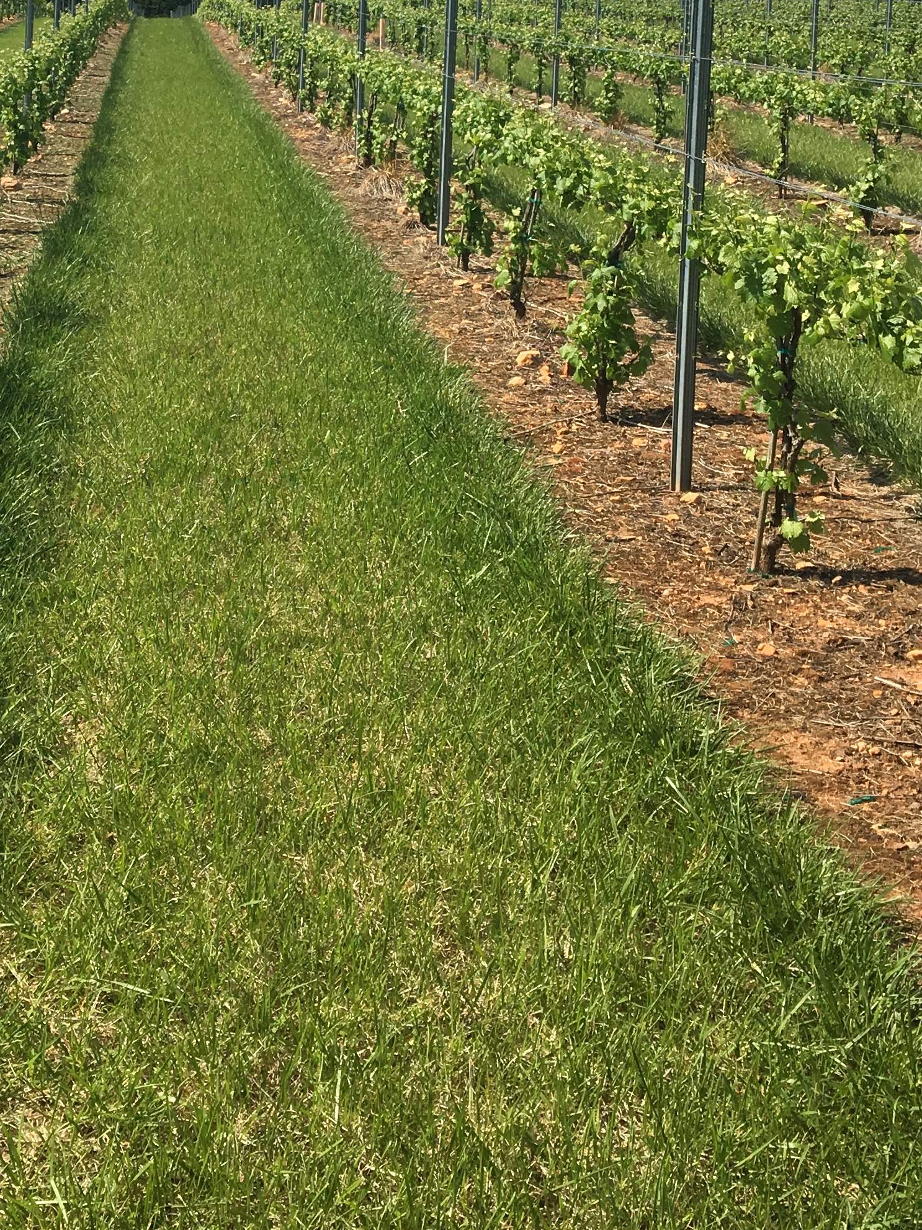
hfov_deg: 24.5
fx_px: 2096
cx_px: 225
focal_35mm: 59
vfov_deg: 30.9
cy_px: 78
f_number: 2.2
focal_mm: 4.15
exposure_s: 1/1672
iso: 25
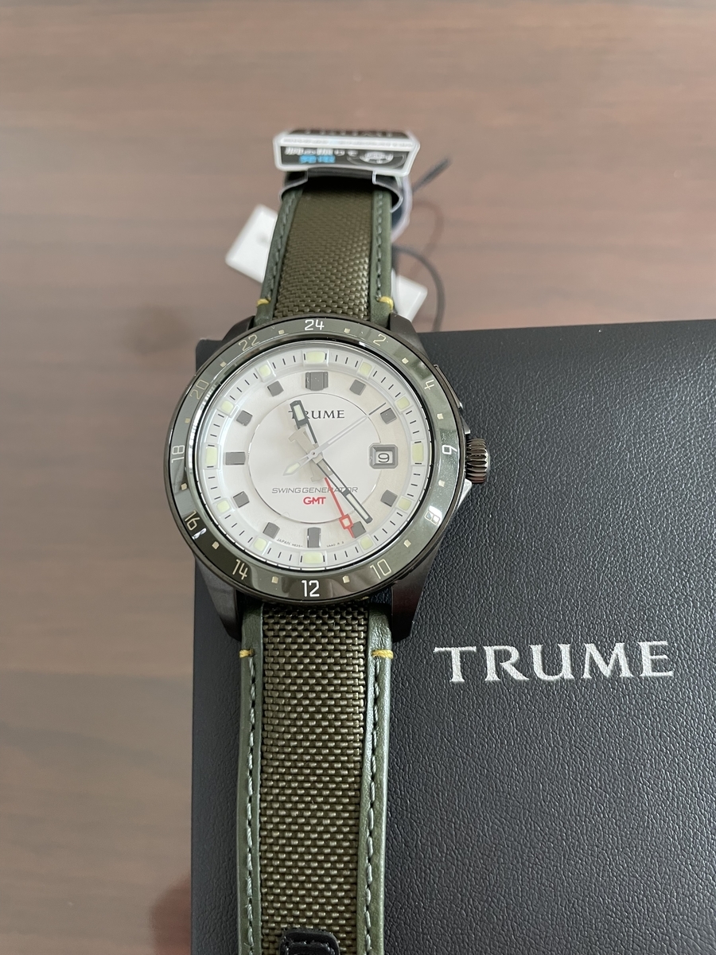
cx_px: 358
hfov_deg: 53.1
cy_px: 478
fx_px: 717
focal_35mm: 26
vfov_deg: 67.3
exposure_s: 1/60
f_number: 1.6
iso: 160
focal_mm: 4.2
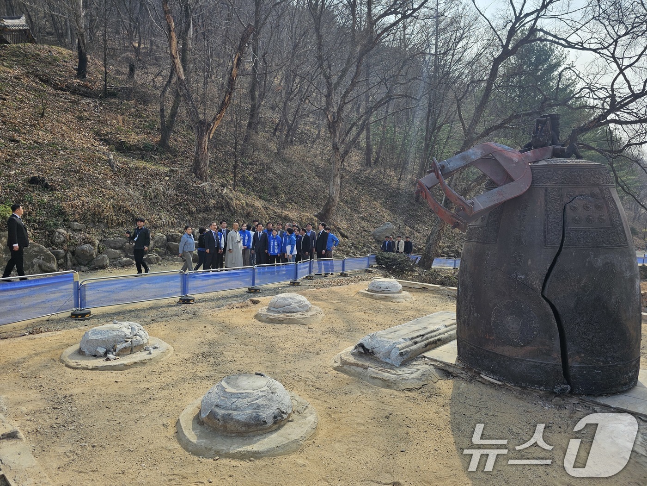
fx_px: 430
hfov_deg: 73.9
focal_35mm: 23
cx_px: 324
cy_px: 243
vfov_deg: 58.9
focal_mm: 6.3
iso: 10
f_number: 1.7
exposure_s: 1/643
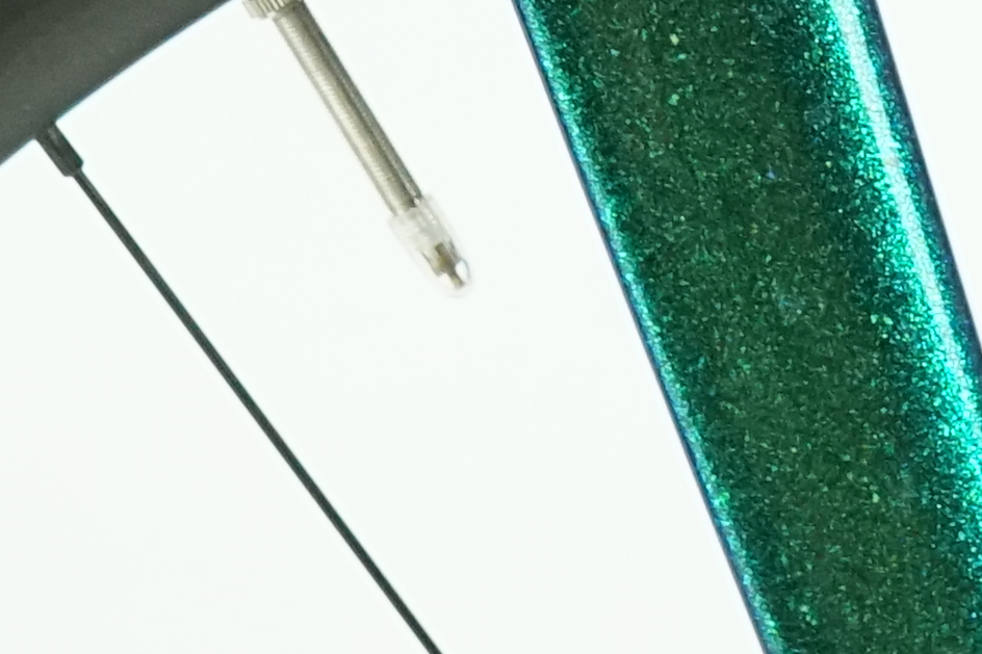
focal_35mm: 267
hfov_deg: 7.7
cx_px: 699
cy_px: -234
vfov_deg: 5.1
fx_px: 7281
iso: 3200
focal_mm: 42
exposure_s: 1/200
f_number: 6.3
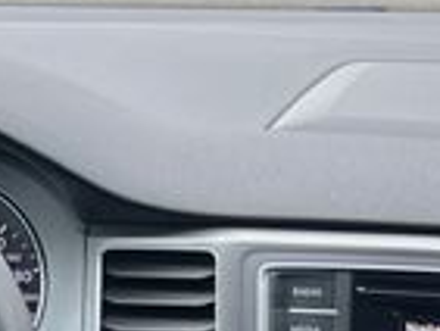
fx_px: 2404
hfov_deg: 10.3
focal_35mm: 189
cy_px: 612
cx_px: 481
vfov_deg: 7.6
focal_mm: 5.7
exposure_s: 1/121
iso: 40
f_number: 1.5
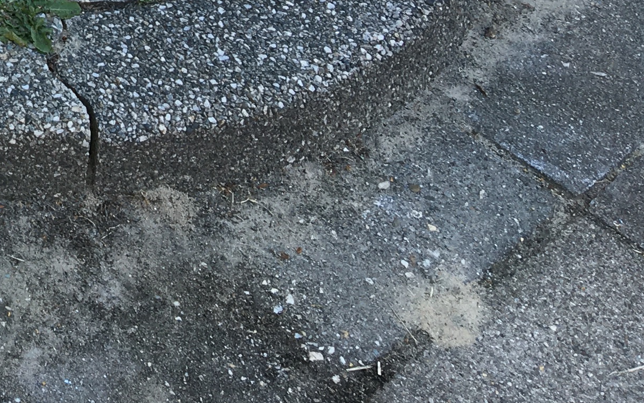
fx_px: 1790
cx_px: -412
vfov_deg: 11.7
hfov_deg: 17.6
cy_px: -363
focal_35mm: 102
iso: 25
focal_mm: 4.15
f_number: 2.2
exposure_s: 1/126
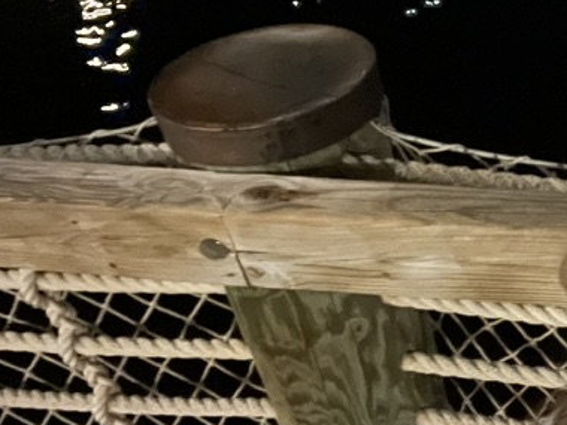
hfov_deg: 26.7
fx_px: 1016
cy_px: 161
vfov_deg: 23.6
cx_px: 722
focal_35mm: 62
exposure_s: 1/15
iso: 1600
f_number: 2.2
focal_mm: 2.71
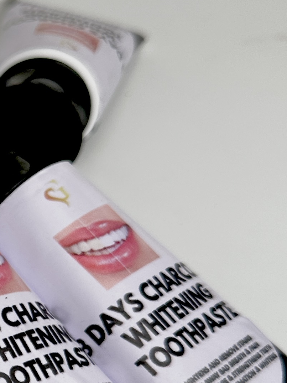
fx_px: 995
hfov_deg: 14.7
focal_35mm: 90
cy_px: 309
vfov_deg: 21.5
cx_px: -196
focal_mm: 6.86
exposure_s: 1/535
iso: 80
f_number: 1.78
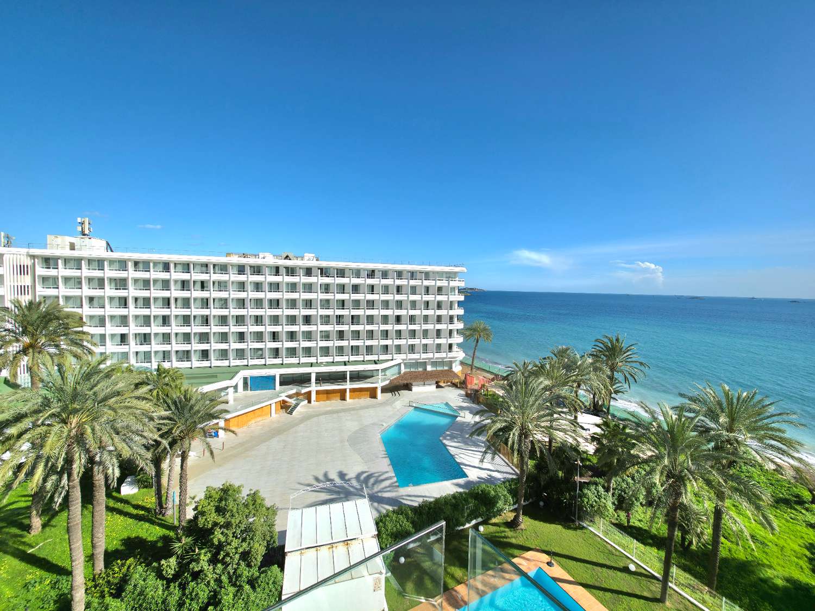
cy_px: 306
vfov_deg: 89.9
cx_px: 408
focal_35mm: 13
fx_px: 306
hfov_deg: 106.2
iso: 20
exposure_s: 1/2000
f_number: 1.9
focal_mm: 2.2
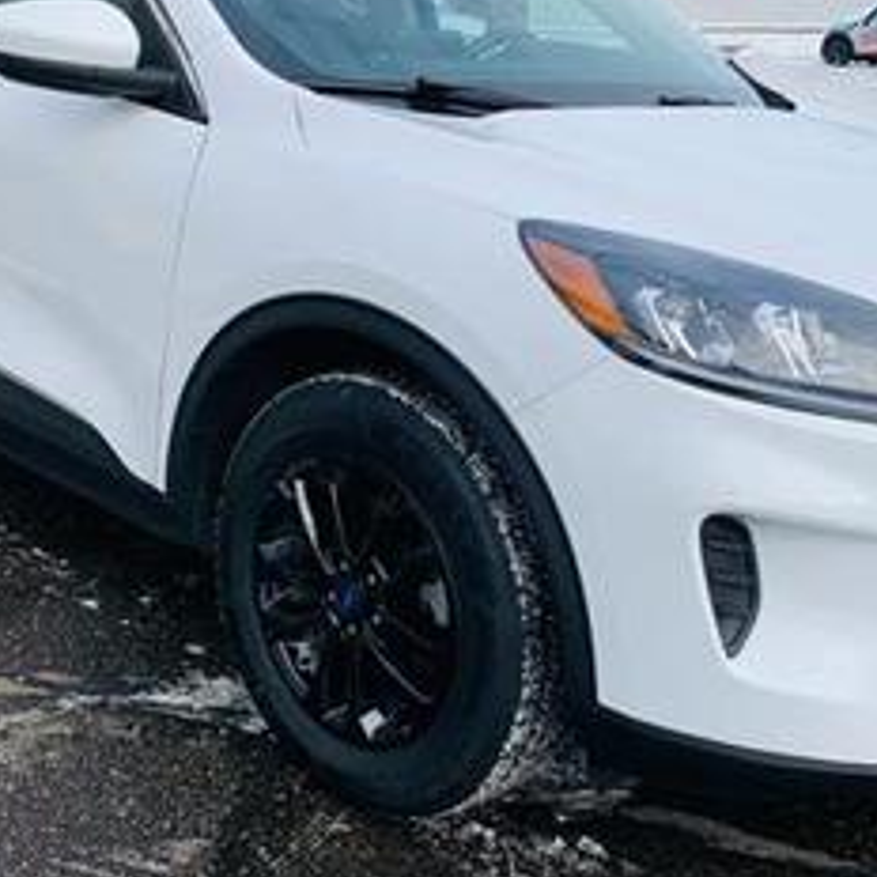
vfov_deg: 34.0
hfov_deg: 34.0
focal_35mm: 50
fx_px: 1433
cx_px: 446
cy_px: 412
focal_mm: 4.25
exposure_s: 1/1350
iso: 25
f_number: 1.8
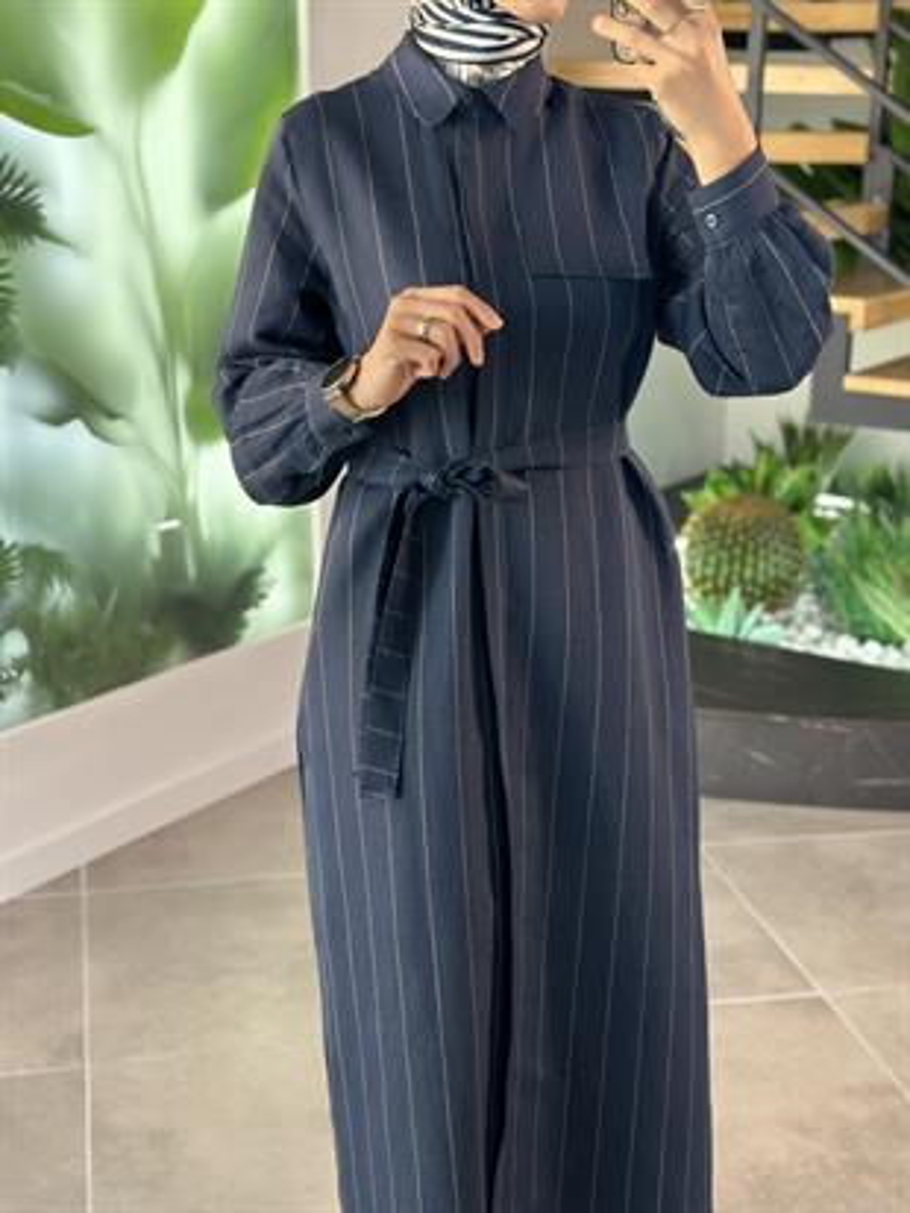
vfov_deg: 39.6
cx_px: 455
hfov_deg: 30.3
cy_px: 606
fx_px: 1682
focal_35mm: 48
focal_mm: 6.86
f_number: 1.78
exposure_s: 1/138
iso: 100
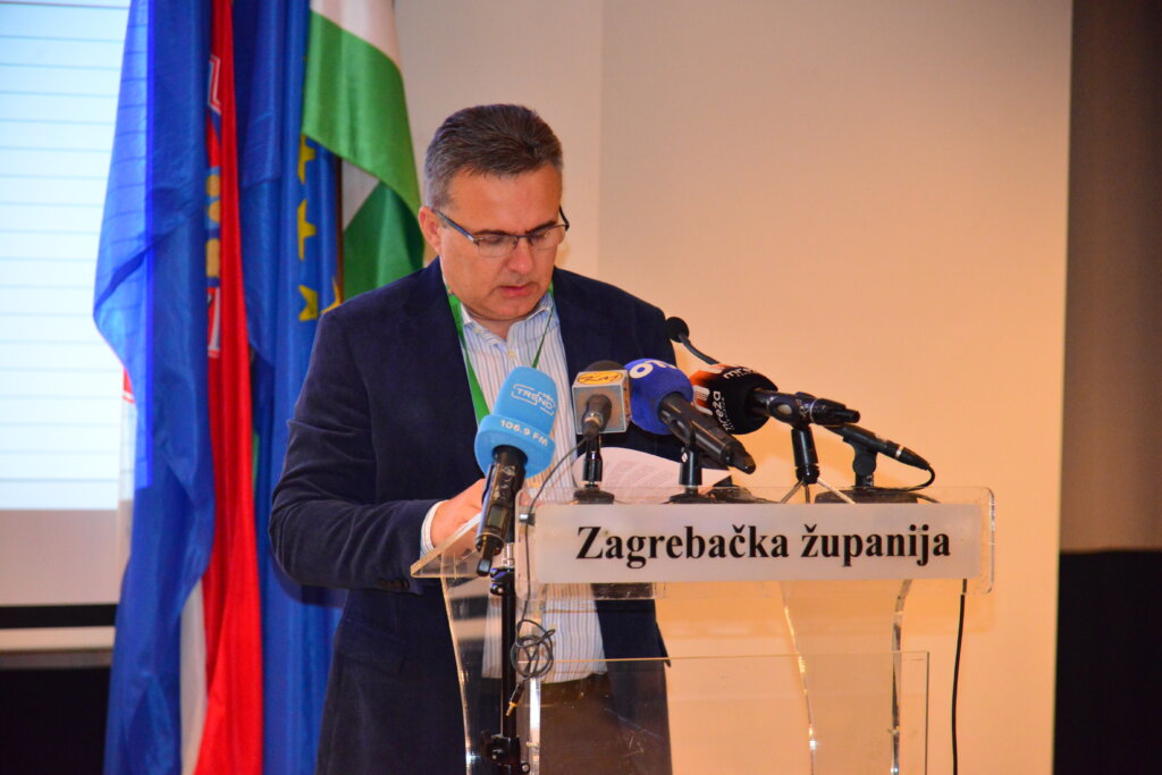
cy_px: 388
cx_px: 581
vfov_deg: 14.0
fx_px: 3163
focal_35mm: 98
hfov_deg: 20.8
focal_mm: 98
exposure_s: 1/250
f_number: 4
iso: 6400
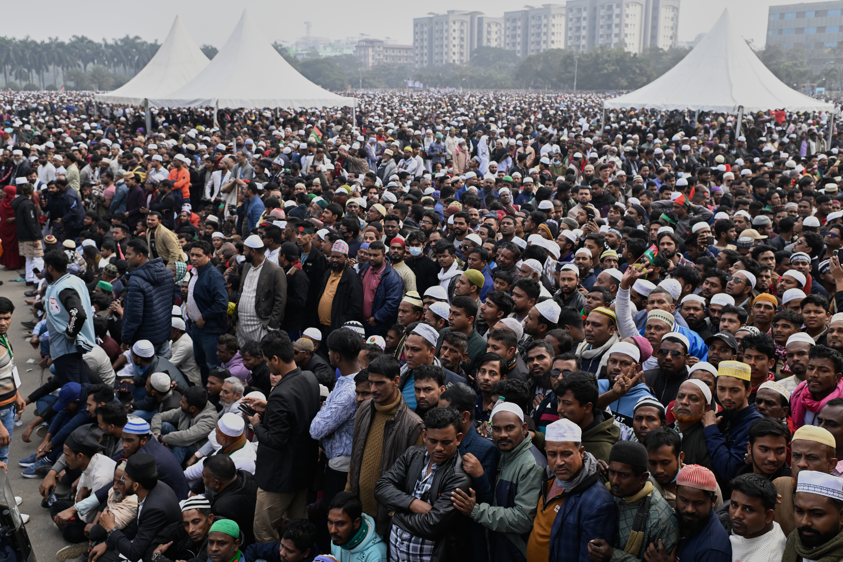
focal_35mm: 35
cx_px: 422
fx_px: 820
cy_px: 281
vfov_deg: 37.9
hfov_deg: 54.4
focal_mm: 35
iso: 800
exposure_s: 1/1250
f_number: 5.6
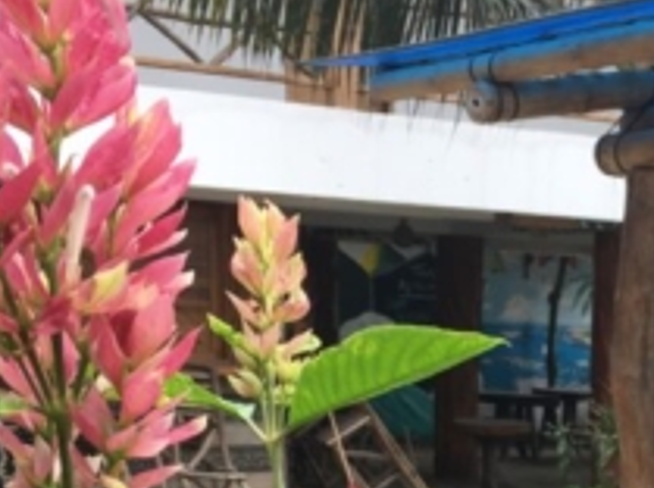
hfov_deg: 21.3
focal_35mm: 89
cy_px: 704
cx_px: 641
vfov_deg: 15.4
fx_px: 1679
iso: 25
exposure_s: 1/390
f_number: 2.2
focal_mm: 4.15
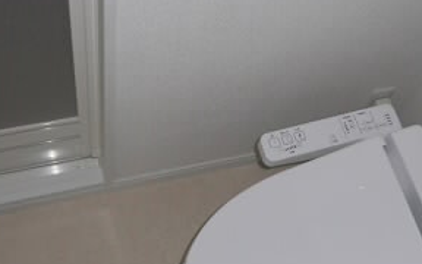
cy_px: 170
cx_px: 256
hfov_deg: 38.0
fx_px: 610
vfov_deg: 24.3
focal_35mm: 53
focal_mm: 4.3
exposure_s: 1/15
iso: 100
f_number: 3.1
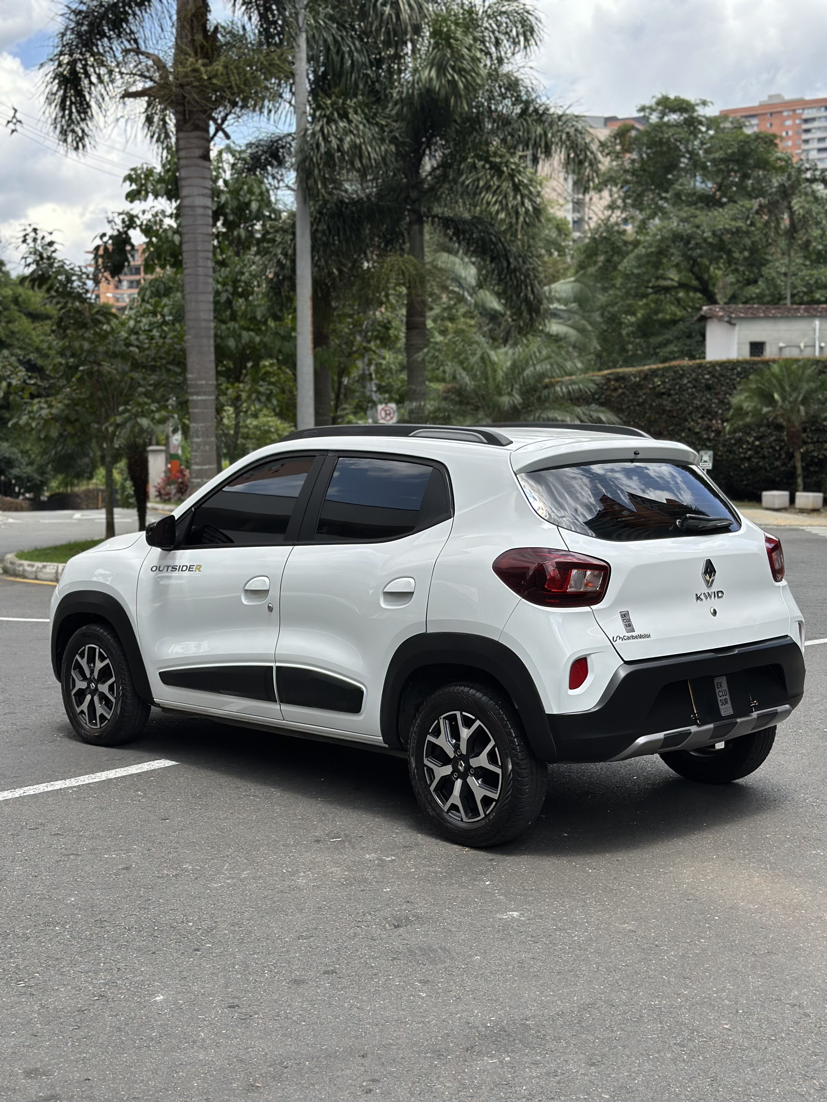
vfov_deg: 39.7
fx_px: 1529
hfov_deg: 30.3
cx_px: 414
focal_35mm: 48
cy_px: 551
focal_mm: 6.86
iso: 100
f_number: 1.78
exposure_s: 1/2597
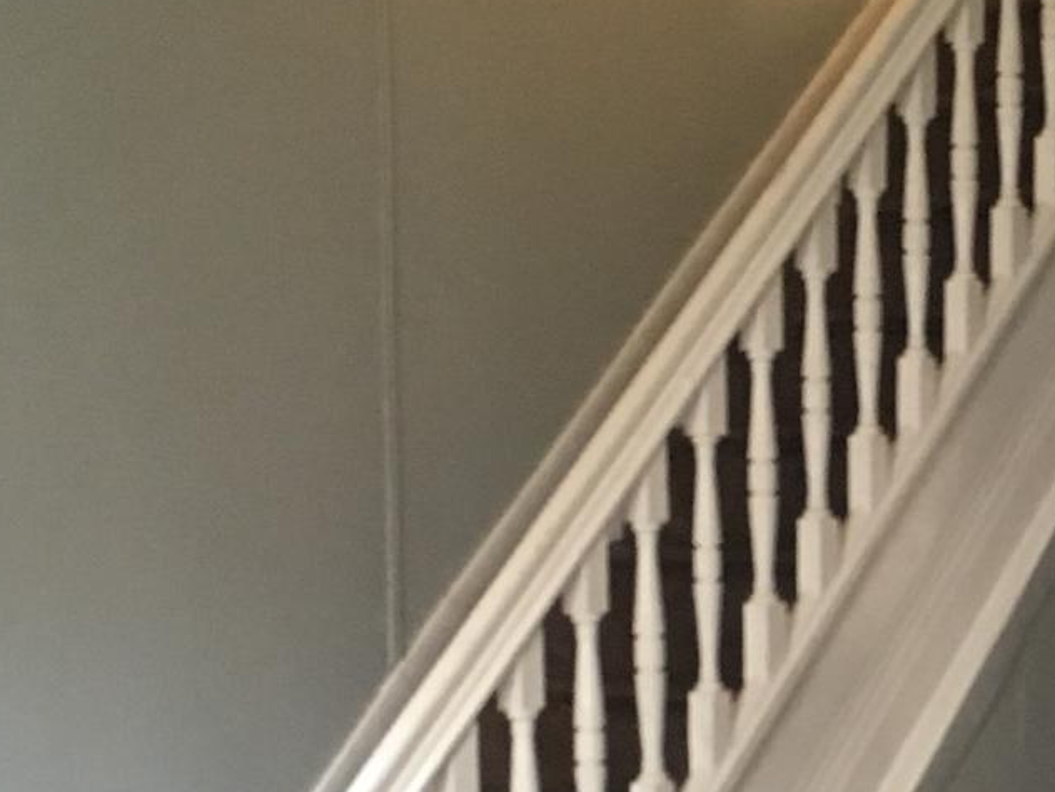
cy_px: 835
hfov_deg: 20.3
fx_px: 2865
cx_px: 1025
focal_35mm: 94
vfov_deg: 15.4
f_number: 2.2
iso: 200
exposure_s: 1/20
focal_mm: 4.15
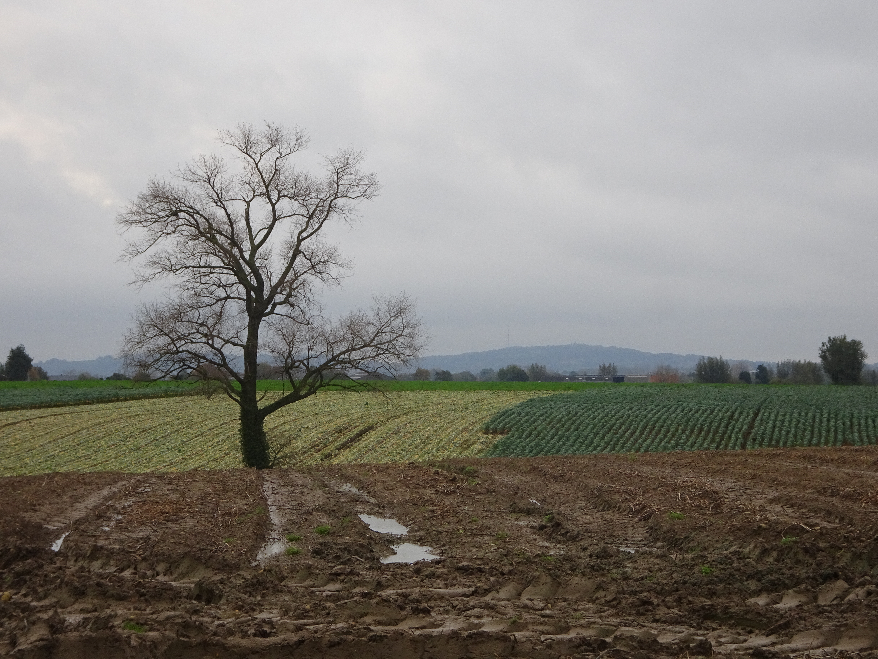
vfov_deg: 16.8
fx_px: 2232
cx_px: 439
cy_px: 330
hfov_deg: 22.3
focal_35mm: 88
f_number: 5
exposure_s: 1/100
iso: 100
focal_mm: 14.99
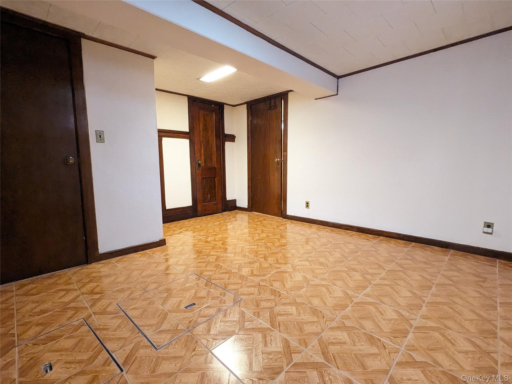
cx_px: 256
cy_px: 192
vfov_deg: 78.1
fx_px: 237
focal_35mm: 16
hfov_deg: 94.5
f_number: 2.2
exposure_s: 1/30
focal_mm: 2.35
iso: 1639
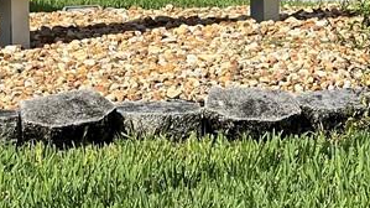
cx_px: 222
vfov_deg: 4.2
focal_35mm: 287
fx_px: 2815
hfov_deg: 7.5
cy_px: -98
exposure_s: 1/834
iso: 32
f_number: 2.8
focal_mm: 9
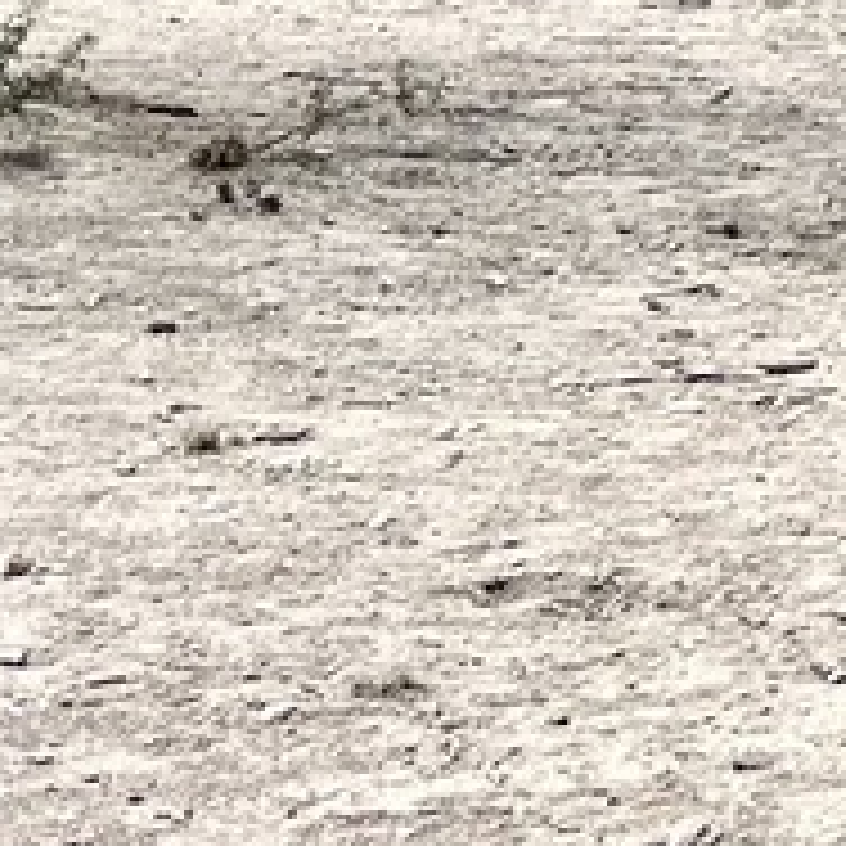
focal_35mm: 176
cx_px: 2889
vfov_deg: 9.5
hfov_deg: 7.9
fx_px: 4866
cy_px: -670
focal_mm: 5.1
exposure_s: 1/4651
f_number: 1.6
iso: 50
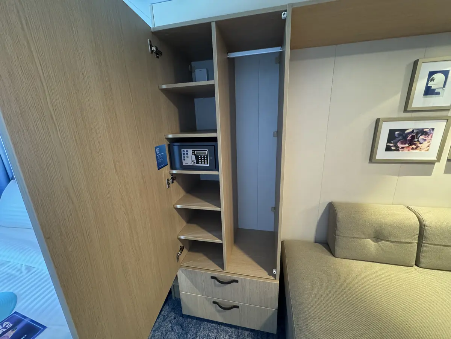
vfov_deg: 85.7
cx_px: 226
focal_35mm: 14
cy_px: 170
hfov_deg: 102.1
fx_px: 182
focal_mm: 2.22
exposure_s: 1/60
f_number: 2.2
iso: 1000
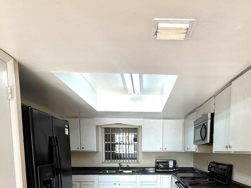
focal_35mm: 27
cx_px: 152
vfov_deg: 45.6
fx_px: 196
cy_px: 175
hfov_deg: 64.7
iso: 64
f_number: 2.2
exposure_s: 1/121
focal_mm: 2.22
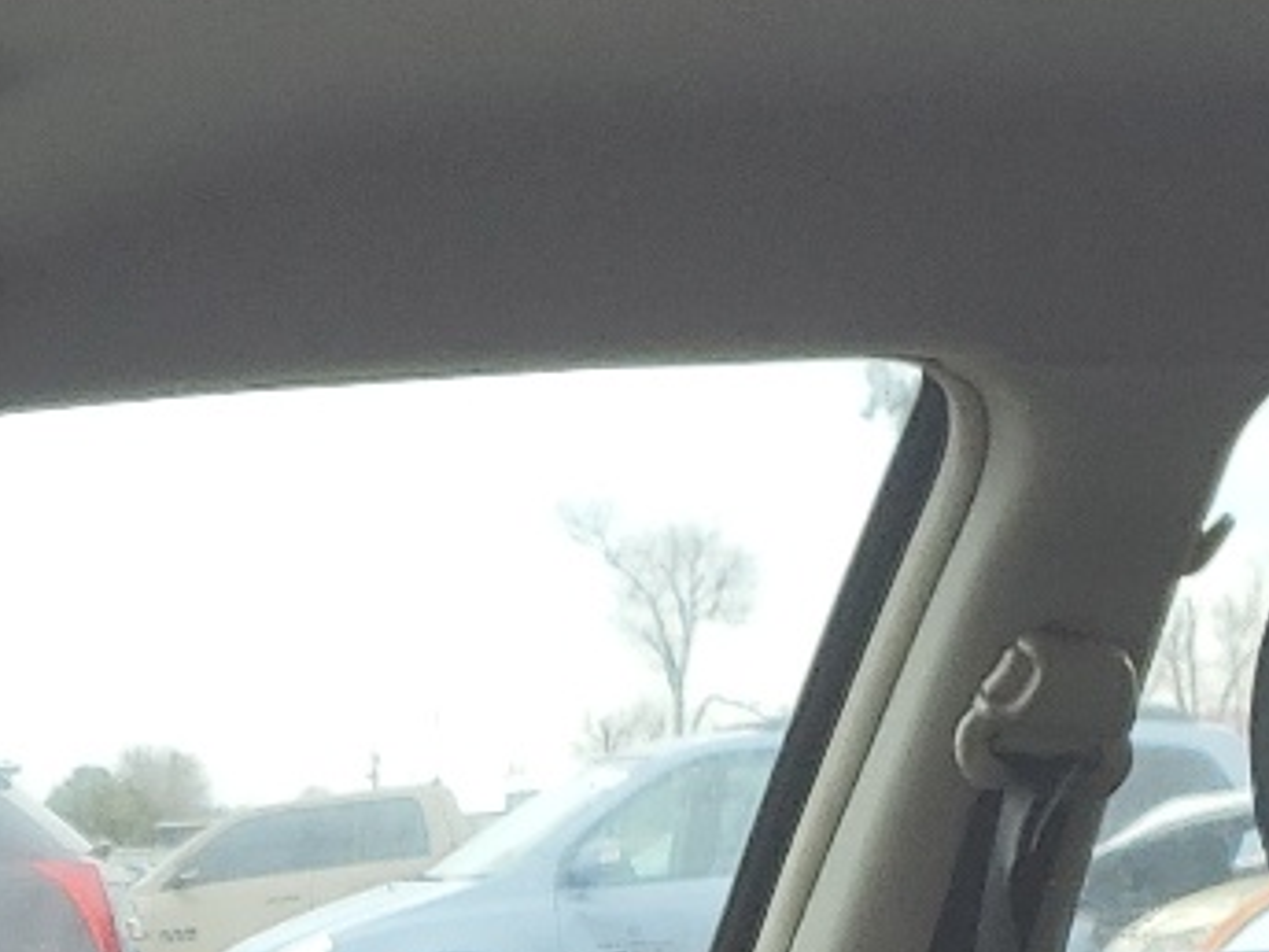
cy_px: 1893
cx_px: 89
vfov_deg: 11.1
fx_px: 4436
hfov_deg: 16.0
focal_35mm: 121
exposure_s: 1/233
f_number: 1.5
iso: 50
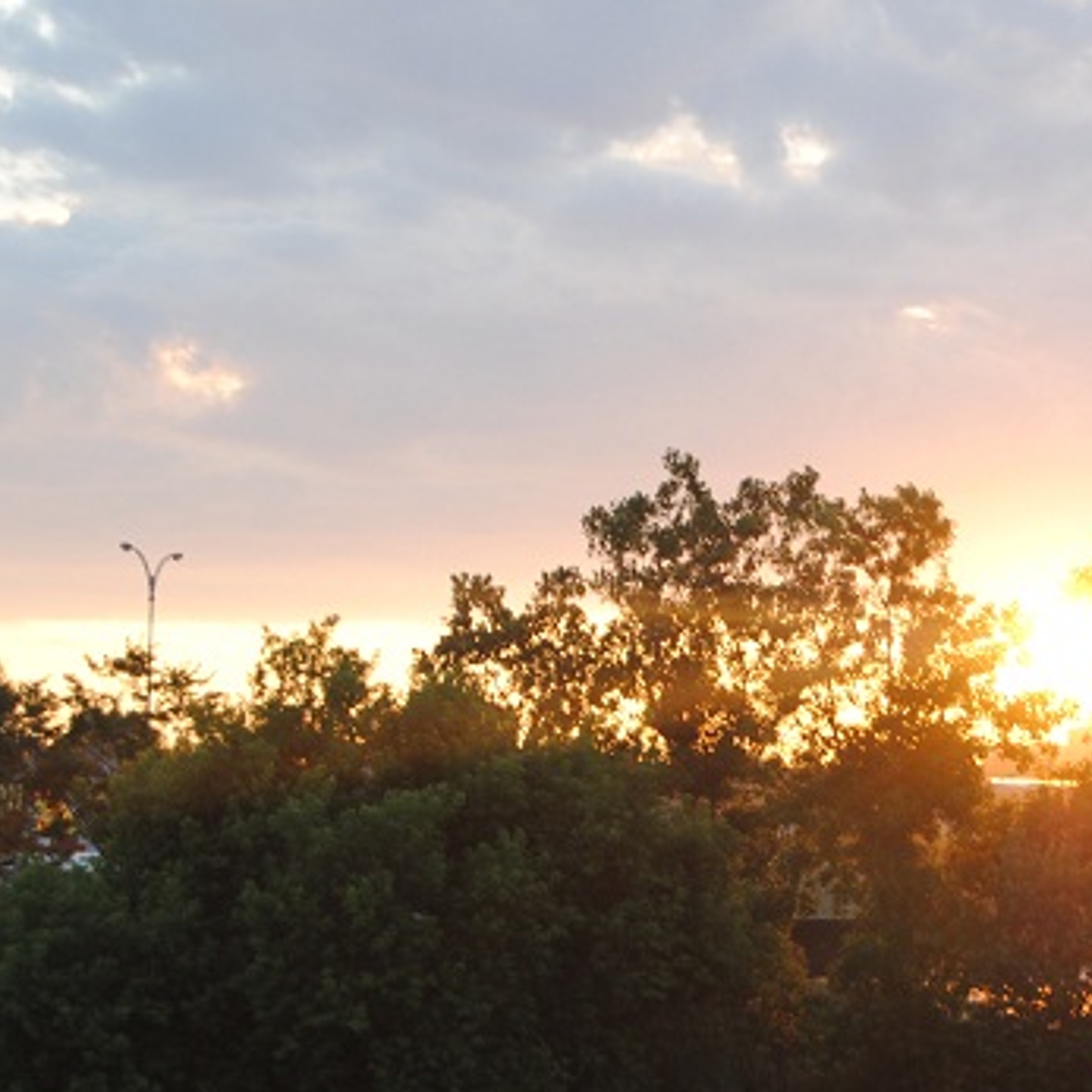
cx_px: 1076
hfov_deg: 10.7
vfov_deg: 10.8
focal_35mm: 162
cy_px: 609
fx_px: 5781
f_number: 5.6
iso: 100
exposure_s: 1/60
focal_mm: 55
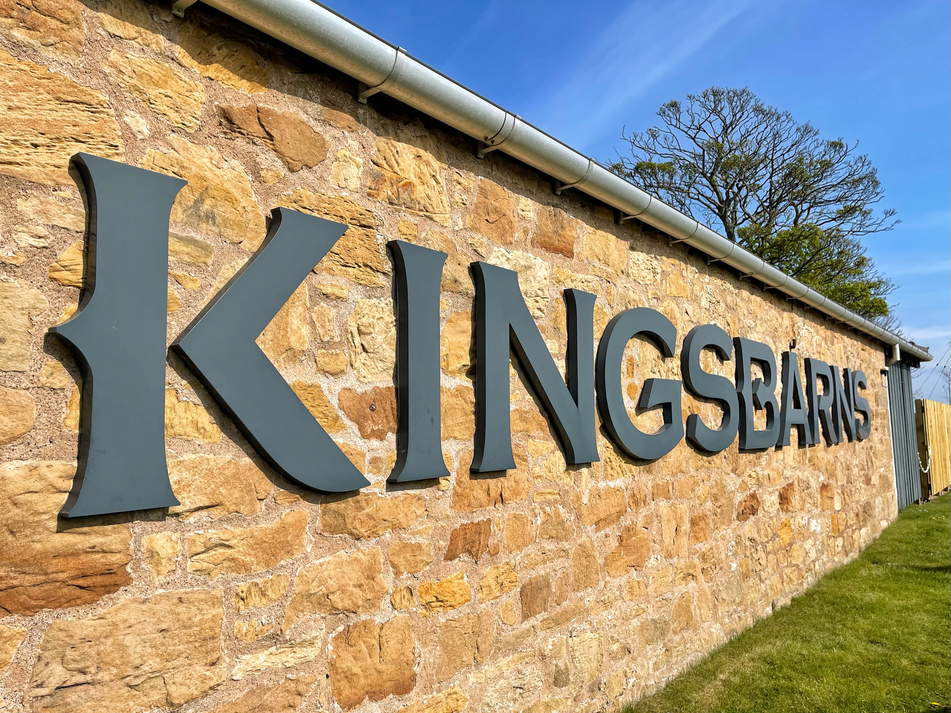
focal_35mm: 26
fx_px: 714
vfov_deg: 53.1
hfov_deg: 67.3
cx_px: 476
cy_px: 356
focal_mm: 5.1
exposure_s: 1/4525
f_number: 1.6
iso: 32
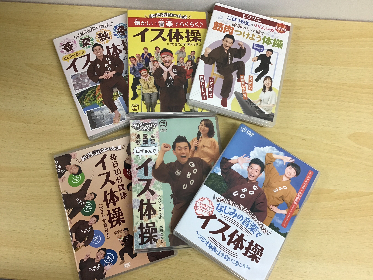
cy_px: 140
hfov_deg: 58.4
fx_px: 334
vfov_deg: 45.4
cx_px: 186
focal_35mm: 31
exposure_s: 1/30
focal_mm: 3.3
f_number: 2.4
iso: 50
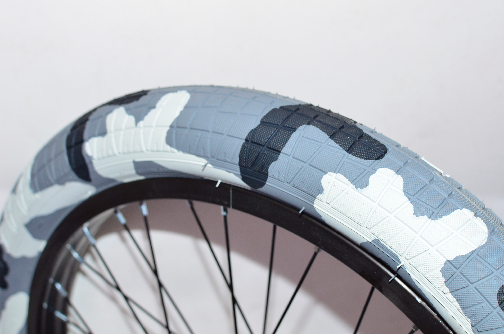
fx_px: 733
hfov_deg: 37.9
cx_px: 252
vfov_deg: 25.6
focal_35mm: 52
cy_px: 167
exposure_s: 1/60
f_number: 5.6
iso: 200
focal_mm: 35
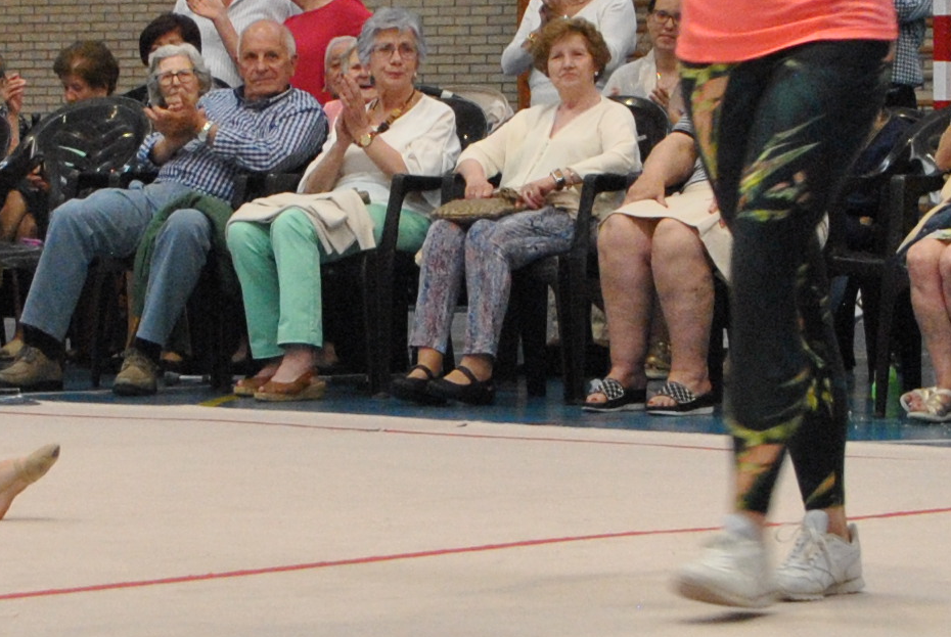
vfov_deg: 7.6
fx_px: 4790
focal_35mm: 181
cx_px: 449
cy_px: 133
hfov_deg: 11.3
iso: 800
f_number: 5
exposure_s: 1/100
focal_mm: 29
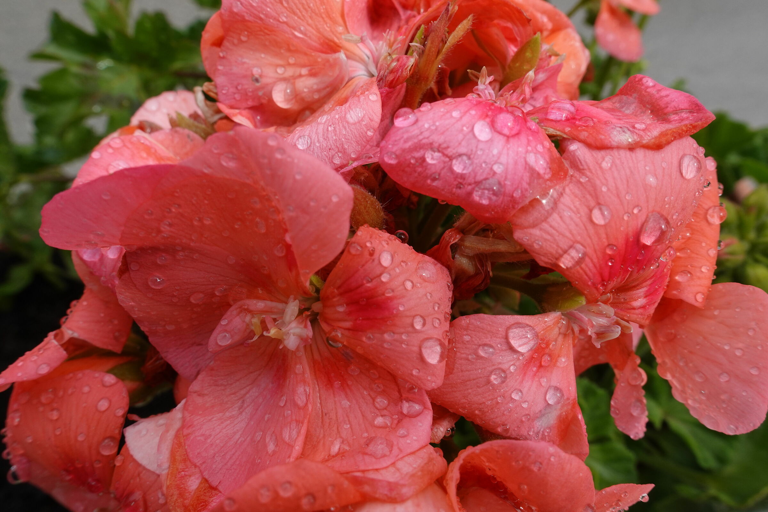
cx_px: 384
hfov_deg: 73.7
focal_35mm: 24
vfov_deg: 53.1
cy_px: 256
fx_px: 512
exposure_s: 1/400
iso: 200
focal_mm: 8.8
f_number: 7.1
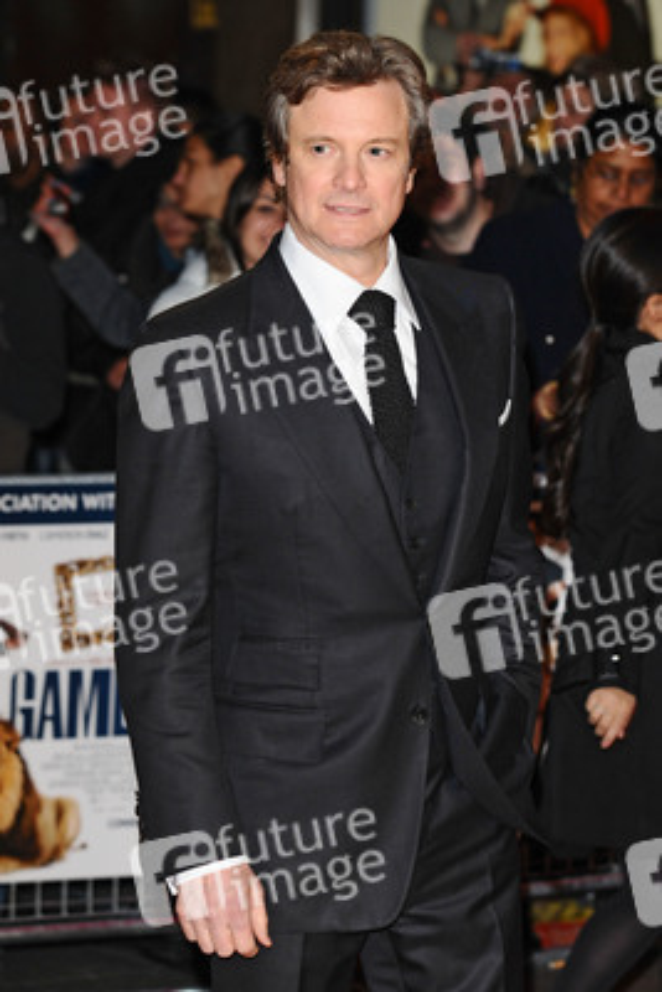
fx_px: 3803
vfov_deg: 14.9
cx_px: 331
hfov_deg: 9.9
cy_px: 496
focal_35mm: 138
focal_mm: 92
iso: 320
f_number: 4.5
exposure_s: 1/200
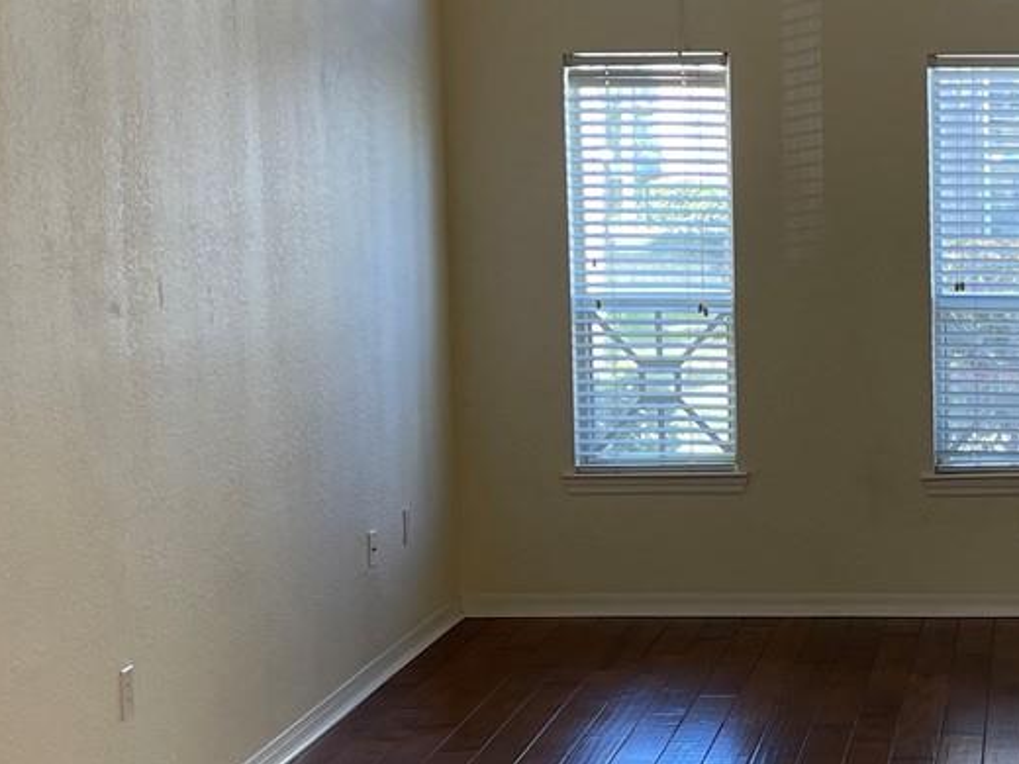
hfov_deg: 23.4
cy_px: 407
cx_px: 1013
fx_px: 2355
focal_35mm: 80
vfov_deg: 18.4
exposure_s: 1/120
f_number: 1.6
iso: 64
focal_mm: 5.1
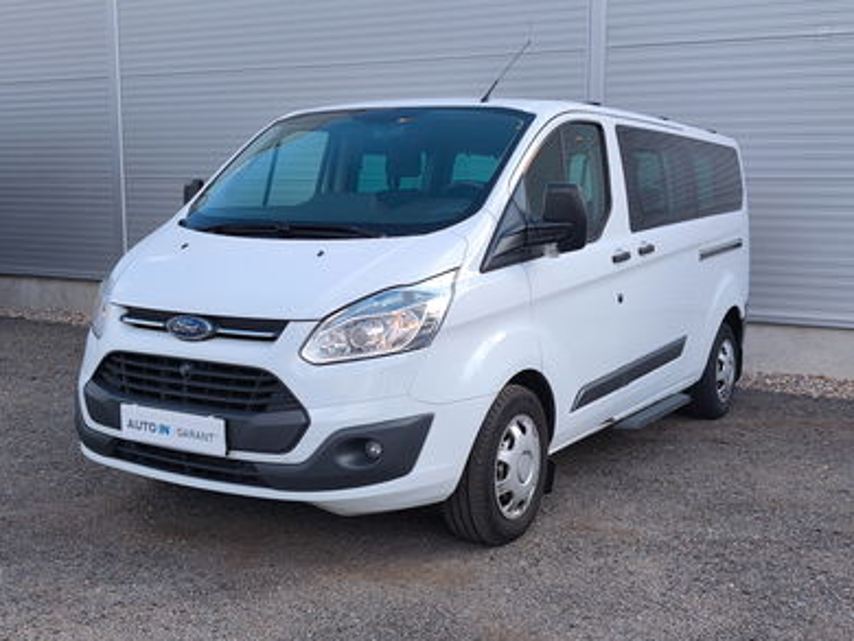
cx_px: 418
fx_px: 1037
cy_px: 319
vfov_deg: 34.4
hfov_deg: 44.8
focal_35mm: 42
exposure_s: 1/1211
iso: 50
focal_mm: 6.57
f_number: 1.6
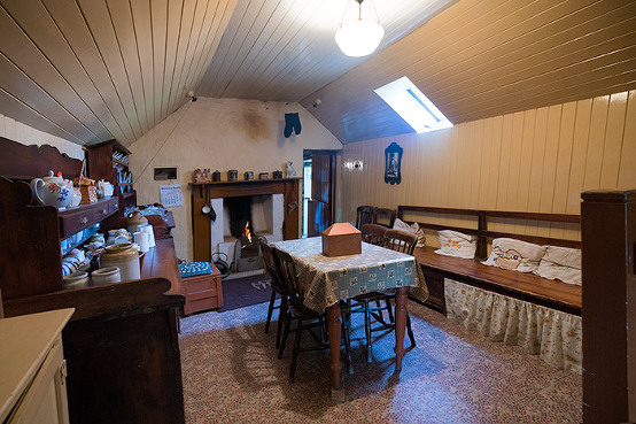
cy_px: 212
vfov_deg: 73.7
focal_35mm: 16
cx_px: 318
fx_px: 283
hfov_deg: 96.8
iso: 1250
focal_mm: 16
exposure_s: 1/25
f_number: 5.6
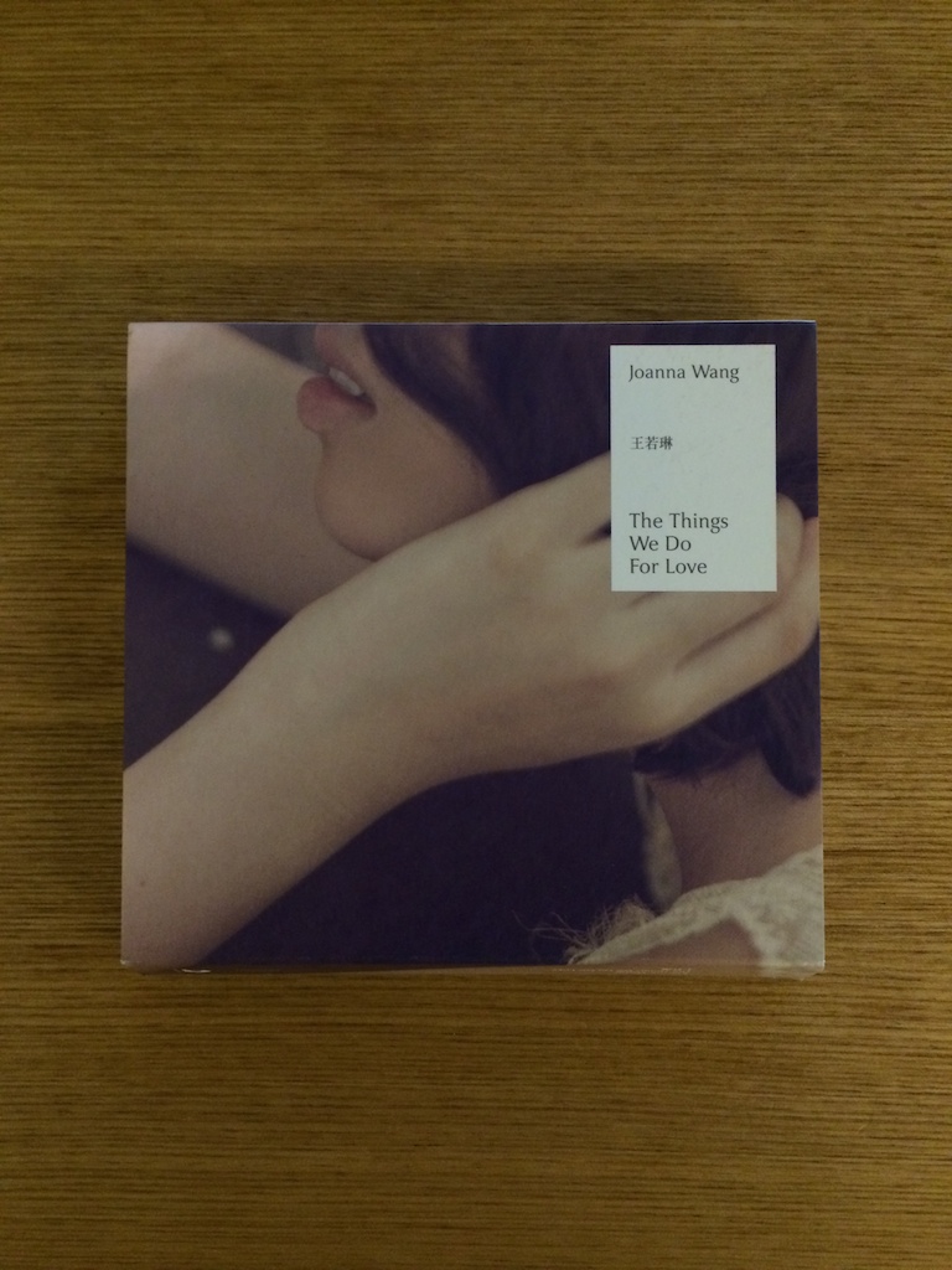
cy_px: 635
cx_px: 476
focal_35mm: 30
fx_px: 1100
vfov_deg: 60.0
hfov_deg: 46.8
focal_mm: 4.12
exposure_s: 1/17
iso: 320
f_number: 2.2
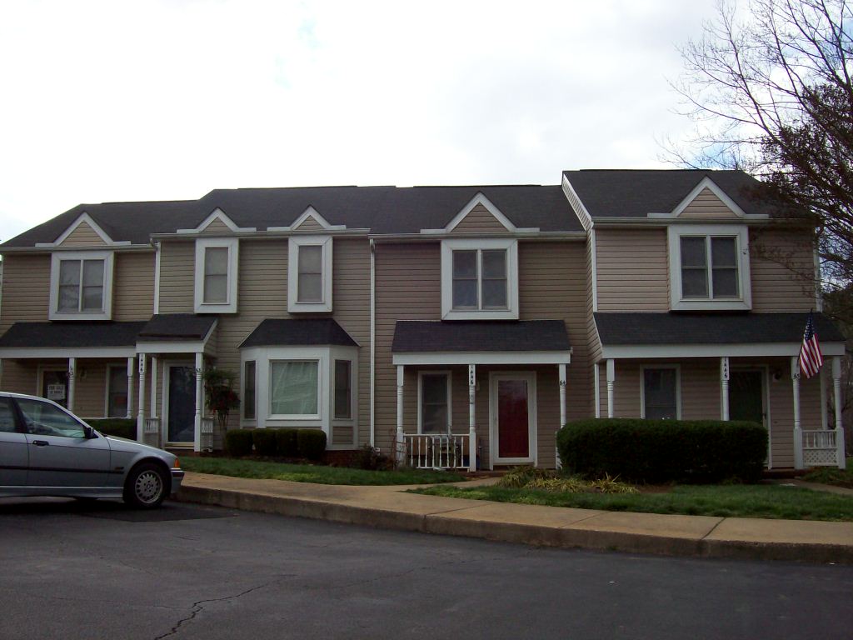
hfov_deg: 51.4
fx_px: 887
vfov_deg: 39.7
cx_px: 426
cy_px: 320
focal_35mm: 36
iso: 80
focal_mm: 6
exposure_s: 1/372
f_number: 4.8
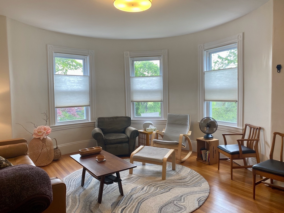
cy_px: 106
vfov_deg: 53.1
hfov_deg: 67.3
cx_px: 142
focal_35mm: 26
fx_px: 213
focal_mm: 4.25
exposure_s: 1/120
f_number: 1.8
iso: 64
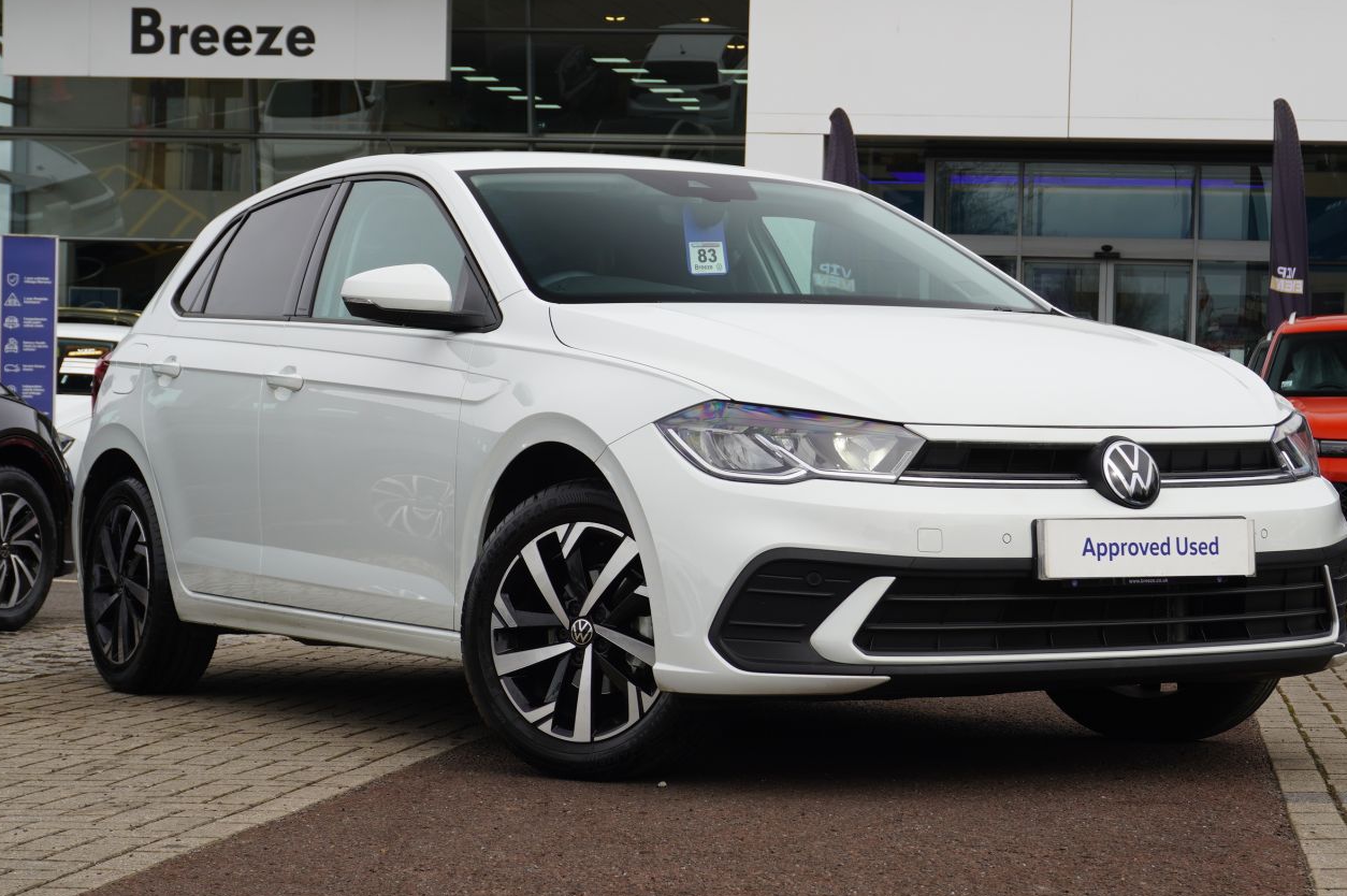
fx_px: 2790
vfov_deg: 18.2
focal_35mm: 75
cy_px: 373
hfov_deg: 27.1
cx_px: 730
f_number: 8
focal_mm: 39
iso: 100
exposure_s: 1/80
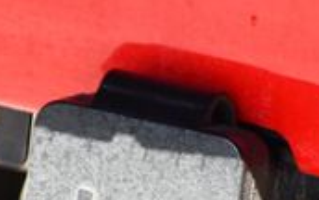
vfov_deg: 1.3
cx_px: 226
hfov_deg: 2.1
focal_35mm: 992
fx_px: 8636
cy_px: 139
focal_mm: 175
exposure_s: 1/500
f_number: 5
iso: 800
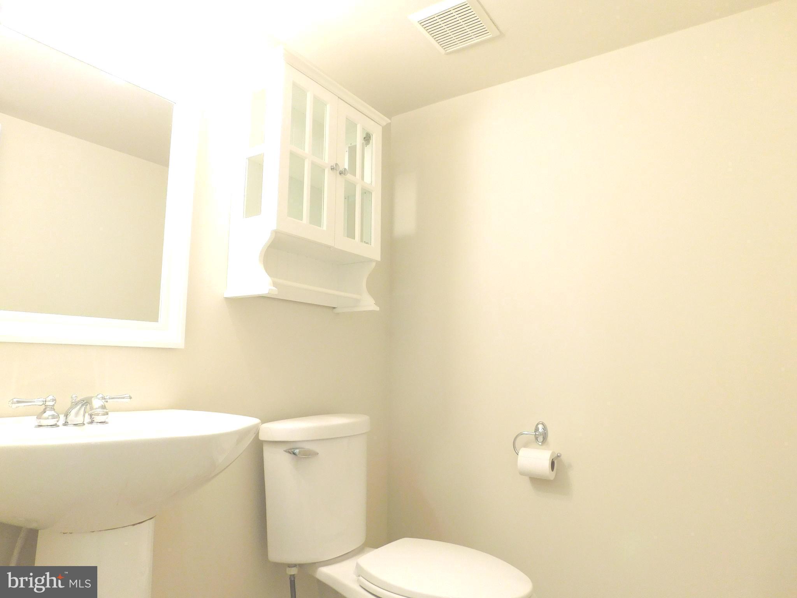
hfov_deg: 73.9
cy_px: 299
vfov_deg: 58.9
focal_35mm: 23
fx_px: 530
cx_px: 398
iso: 200
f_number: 3
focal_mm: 4
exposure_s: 1/30
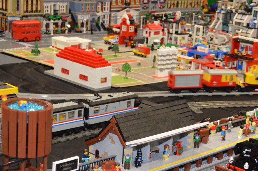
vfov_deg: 16.5
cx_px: 175
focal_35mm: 82
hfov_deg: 24.7
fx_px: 585
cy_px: 133
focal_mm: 35
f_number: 5
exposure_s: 1/60
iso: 3200
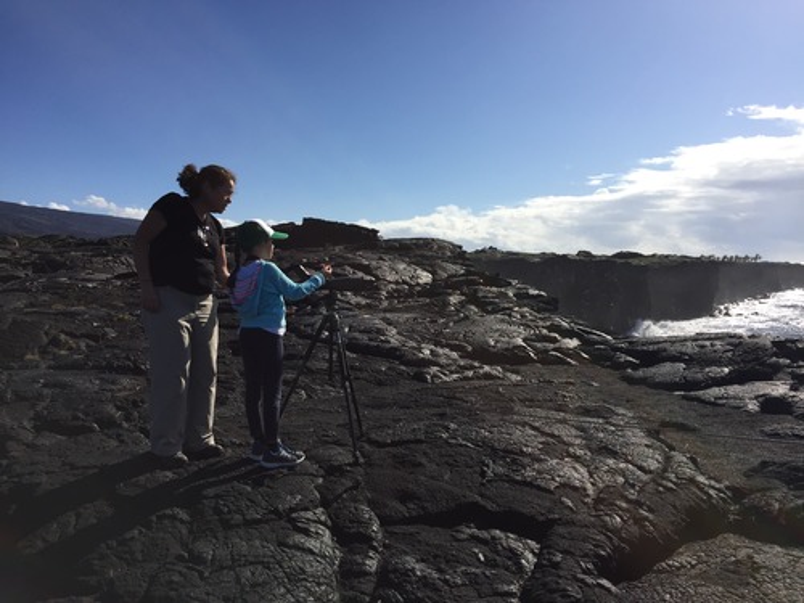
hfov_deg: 61.7
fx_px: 674
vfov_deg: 48.2
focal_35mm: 29
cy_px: 302
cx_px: 402
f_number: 2.2
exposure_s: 1/3300
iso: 32
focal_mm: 4.15
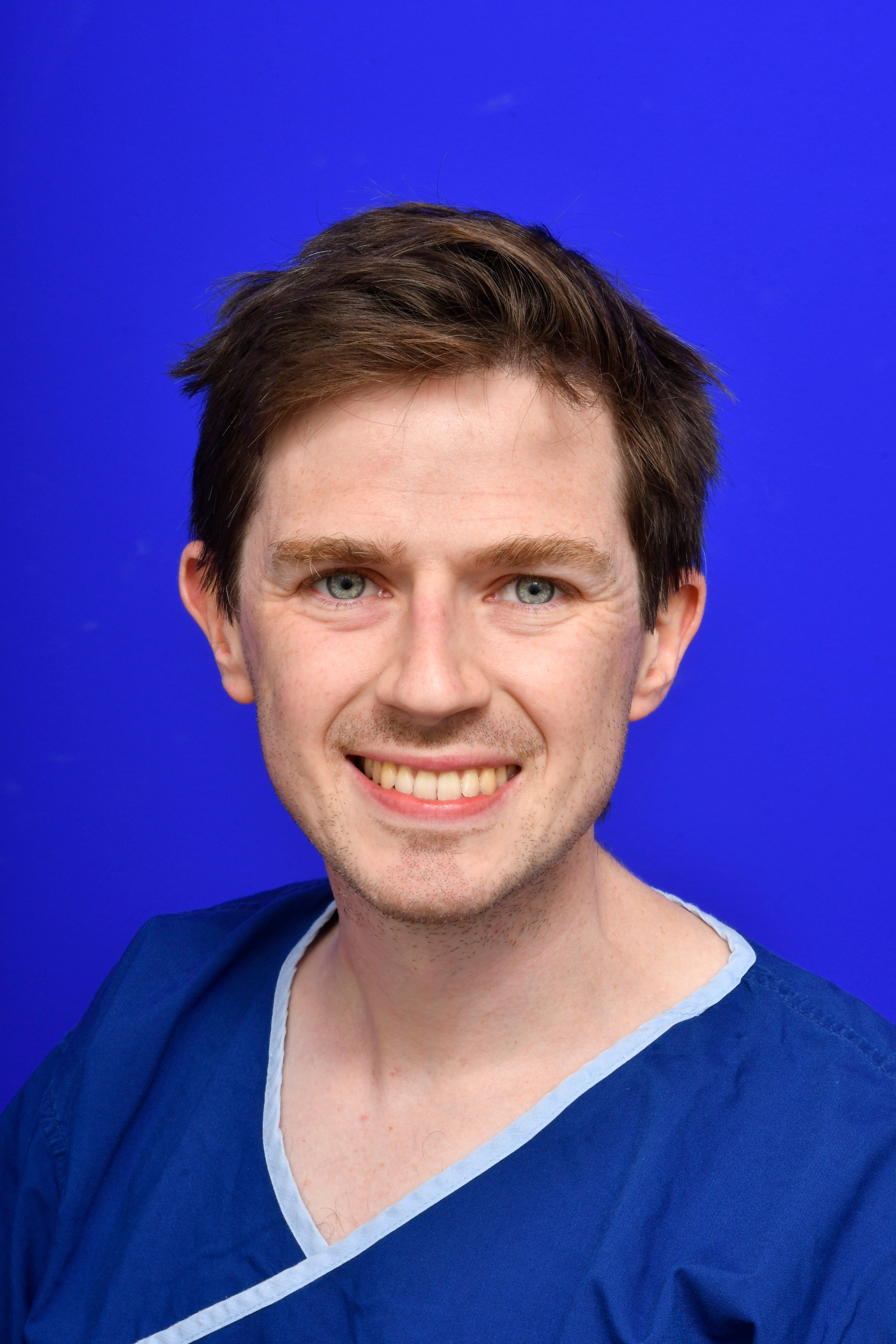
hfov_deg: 15.2
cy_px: 672
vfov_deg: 22.6
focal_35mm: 90
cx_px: 448
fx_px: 3360
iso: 200
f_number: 22
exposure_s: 1/200
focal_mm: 60
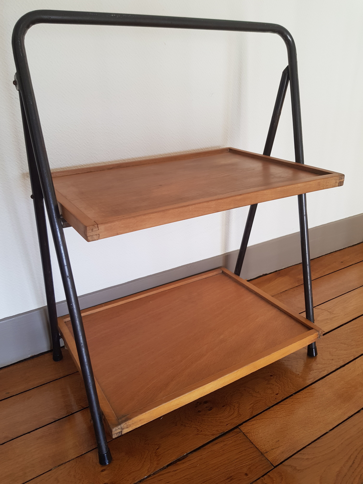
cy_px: 242
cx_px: 182
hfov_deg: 53.1
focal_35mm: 26
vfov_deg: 67.3
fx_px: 364
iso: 50
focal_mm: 4.2
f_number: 1.7
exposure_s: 1/50
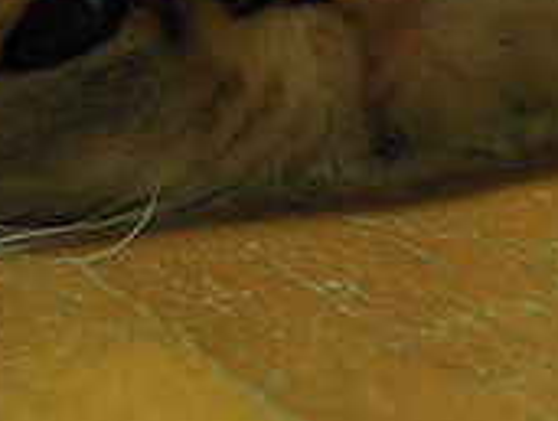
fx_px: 1583
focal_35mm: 98
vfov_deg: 14.6
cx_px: 565
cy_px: -98
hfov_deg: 19.4
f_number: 2.7
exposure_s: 1/4
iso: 800
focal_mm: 5
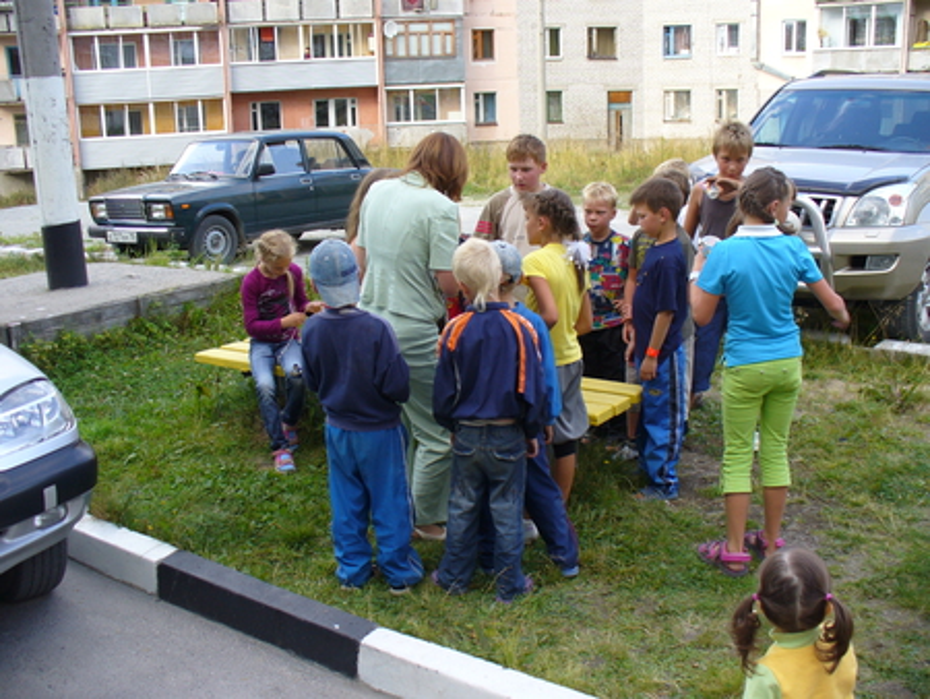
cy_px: 350
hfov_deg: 50.1
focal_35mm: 37
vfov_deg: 38.7
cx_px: 465
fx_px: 995
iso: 80
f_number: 2.8
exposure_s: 1/125
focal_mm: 6.1
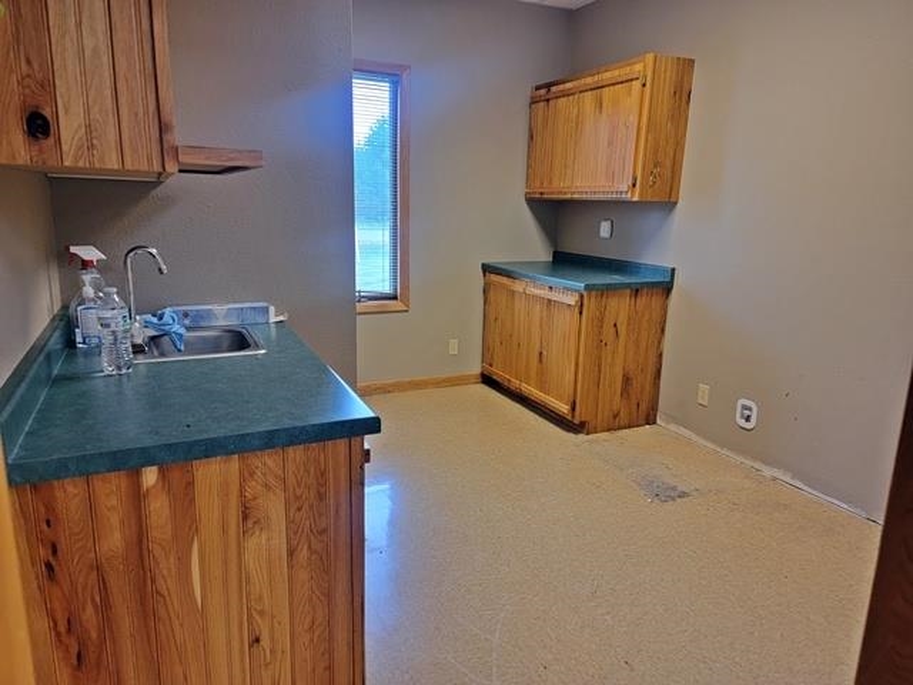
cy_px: 342
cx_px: 456
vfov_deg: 56.8
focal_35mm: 24
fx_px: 633
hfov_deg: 71.6
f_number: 1.8
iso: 160
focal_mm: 6.7
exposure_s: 1/40
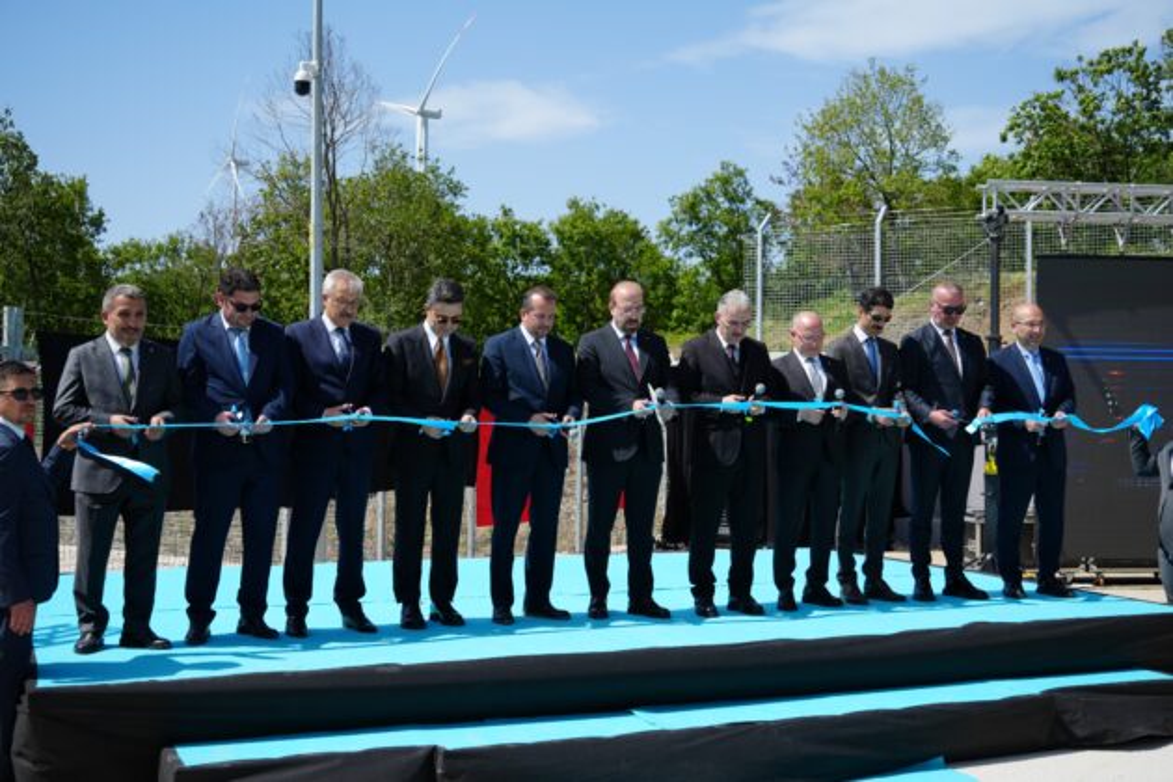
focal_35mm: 40
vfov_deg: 33.4
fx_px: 1303
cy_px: 391
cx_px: 586
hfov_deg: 48.5
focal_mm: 40
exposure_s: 1/640
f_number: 5
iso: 100
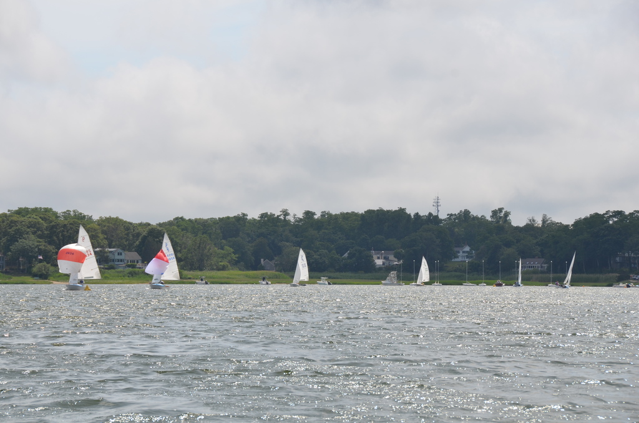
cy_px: 212
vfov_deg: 9.6
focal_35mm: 142
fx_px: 2524
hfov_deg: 14.4
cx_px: 320
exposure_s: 1/320
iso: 100
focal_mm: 95
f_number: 9
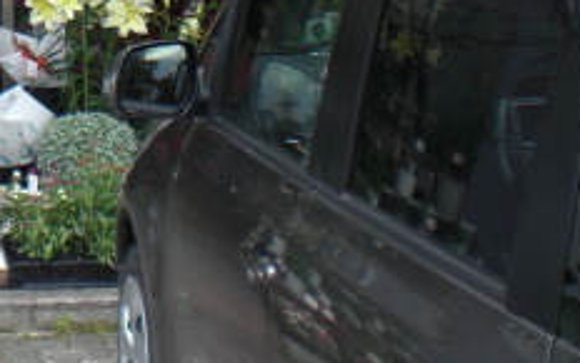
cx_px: -162
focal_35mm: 111
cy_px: -228
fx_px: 1755
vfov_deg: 11.2
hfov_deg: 17.6
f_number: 3.1
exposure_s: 1/200
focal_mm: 6.3
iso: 64
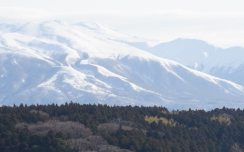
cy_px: 122
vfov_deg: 8.1
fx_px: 1071
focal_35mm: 161
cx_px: 53
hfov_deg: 12.9
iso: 100
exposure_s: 1/100
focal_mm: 52
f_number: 13
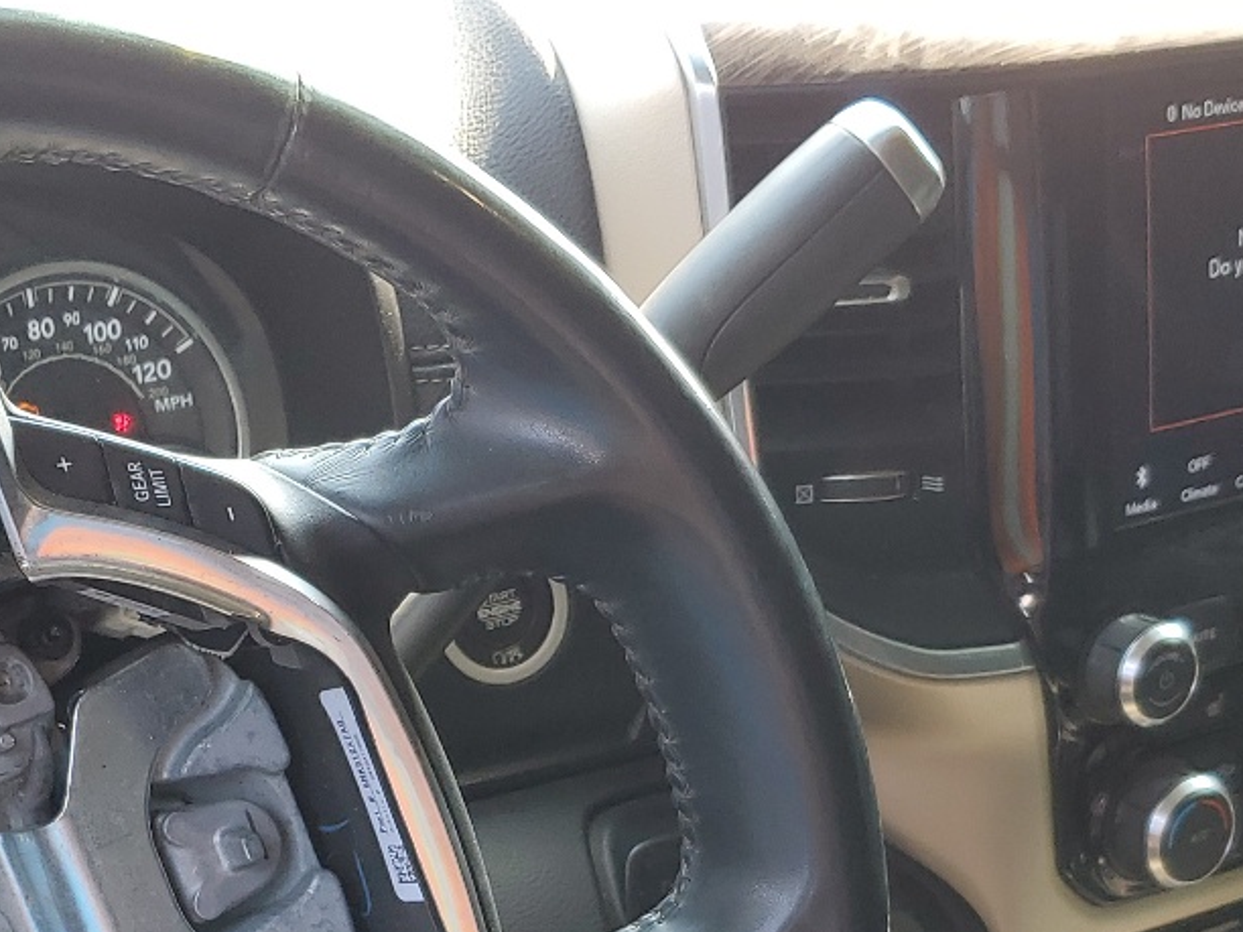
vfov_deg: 20.9
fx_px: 2442
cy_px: 946
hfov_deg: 28.6
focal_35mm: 68
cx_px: 575
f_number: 1.5
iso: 51
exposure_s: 1/120
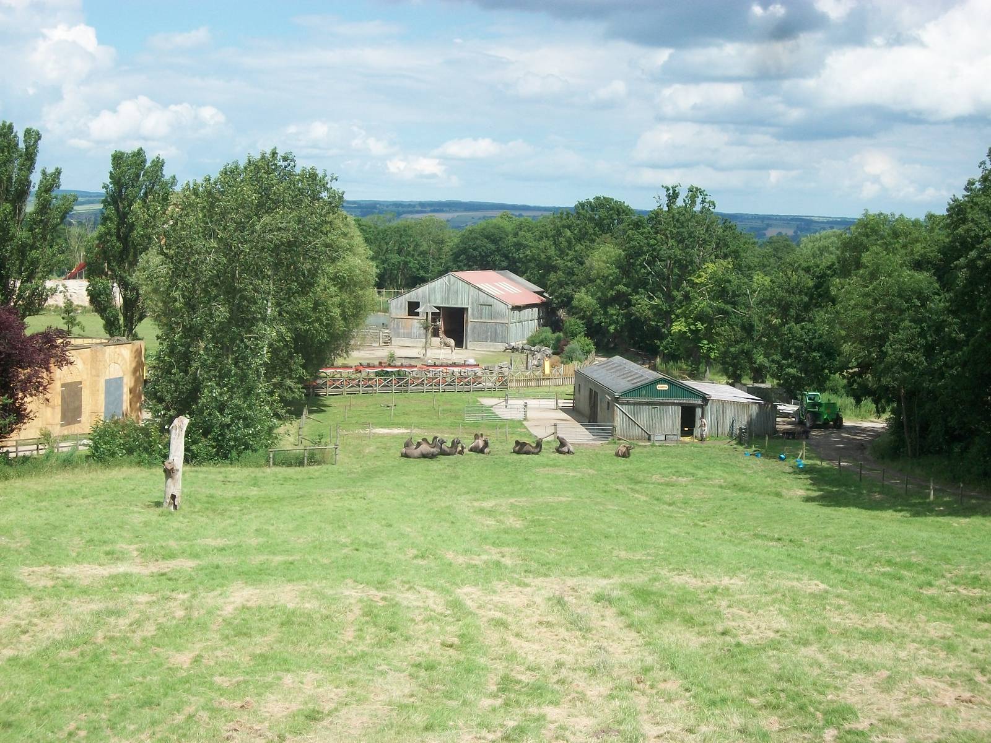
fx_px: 1775
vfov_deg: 23.7
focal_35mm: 62
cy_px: 372
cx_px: 496
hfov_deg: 31.2
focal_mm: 11
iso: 80
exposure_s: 1/640
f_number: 4.1
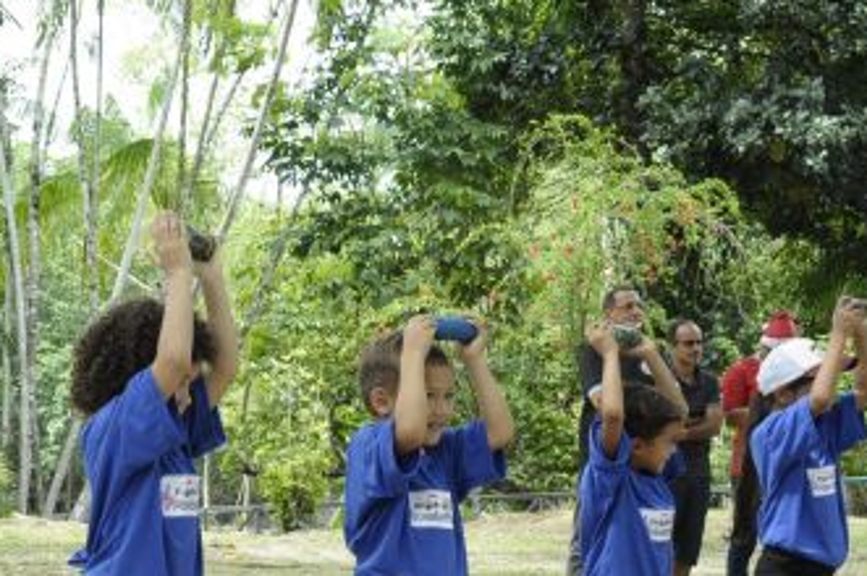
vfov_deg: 15.5
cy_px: 501
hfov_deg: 23.1
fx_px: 2093
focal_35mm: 87
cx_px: 194
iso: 640
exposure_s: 1/320
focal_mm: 24
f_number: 9
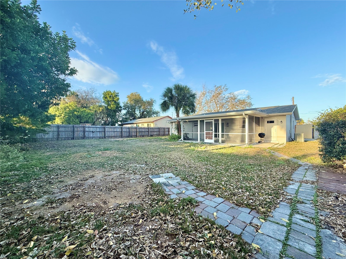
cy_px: 130
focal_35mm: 14
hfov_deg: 102.1
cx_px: 173
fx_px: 140
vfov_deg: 85.7
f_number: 2.2
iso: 50
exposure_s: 1/506
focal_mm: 2.22
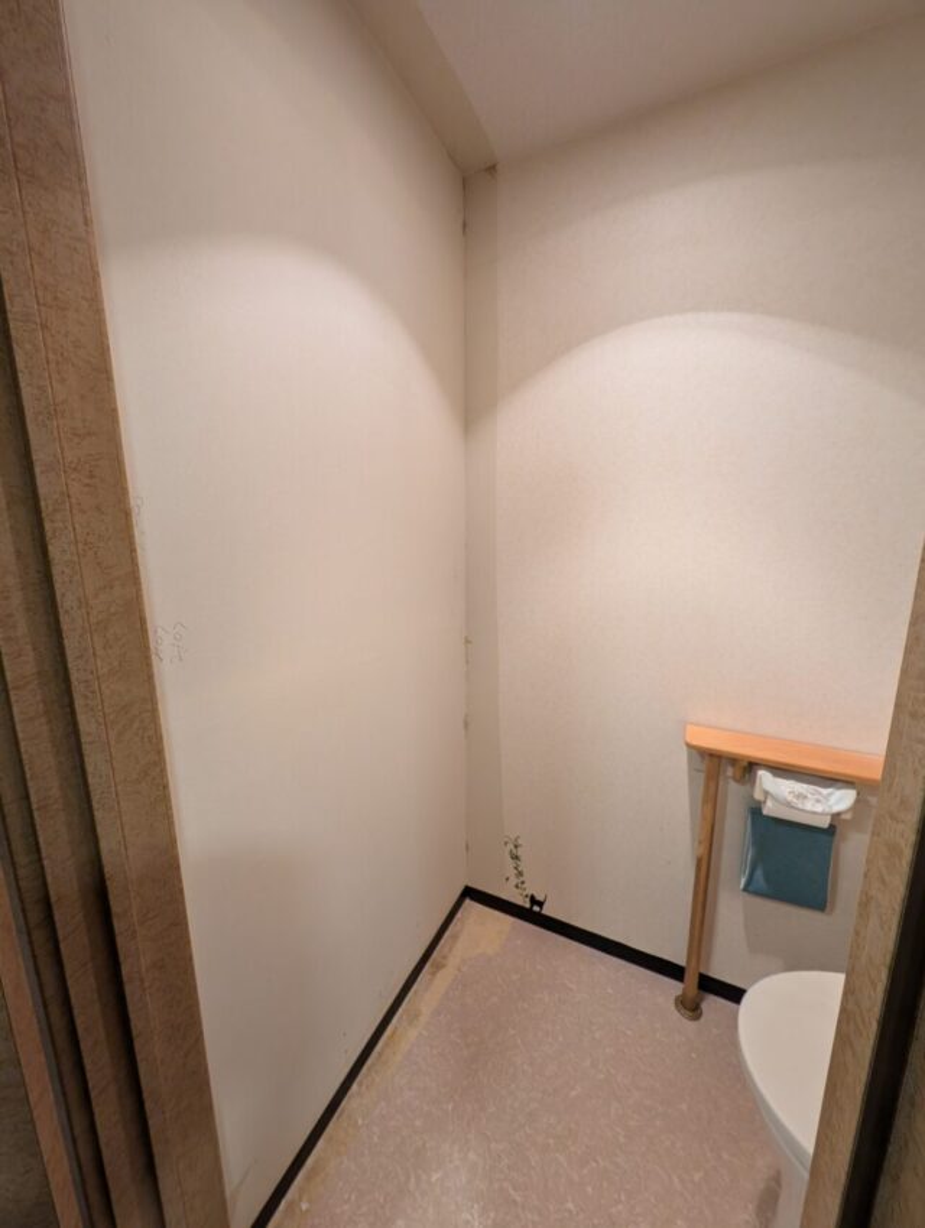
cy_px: 614
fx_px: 426
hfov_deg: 94.6
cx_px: 462
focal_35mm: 12
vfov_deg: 110.5
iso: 279
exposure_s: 1/40
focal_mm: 2.23
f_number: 1.95
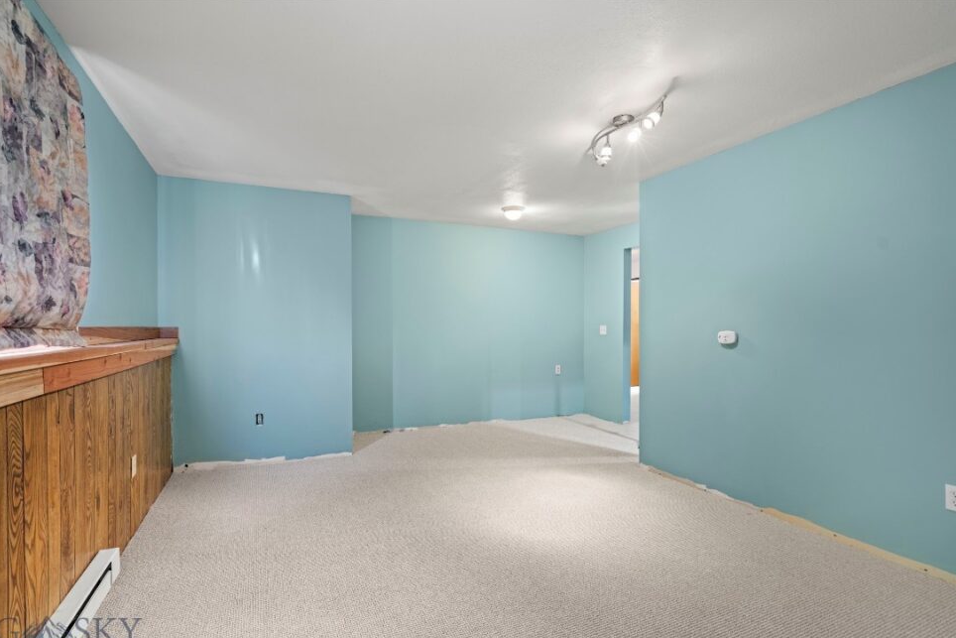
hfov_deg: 93.2
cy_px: 335
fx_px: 451
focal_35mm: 17
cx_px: 456
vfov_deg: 70.4
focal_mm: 16
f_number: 7.1
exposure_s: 3.2
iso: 200
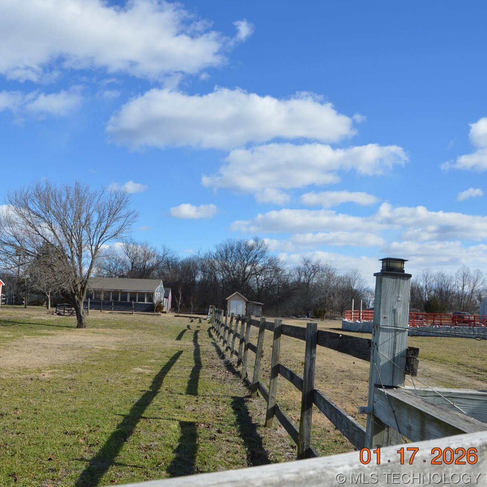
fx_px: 557
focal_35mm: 35
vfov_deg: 47.2
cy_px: 245
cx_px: 175
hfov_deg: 46.7
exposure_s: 1/250
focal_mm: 18
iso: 100
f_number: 8
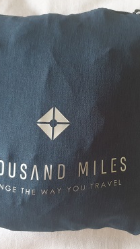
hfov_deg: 25.7
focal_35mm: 46
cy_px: 123
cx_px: 106
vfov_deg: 44.6
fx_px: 303
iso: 250
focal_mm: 4.3
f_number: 1.5
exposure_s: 1/21
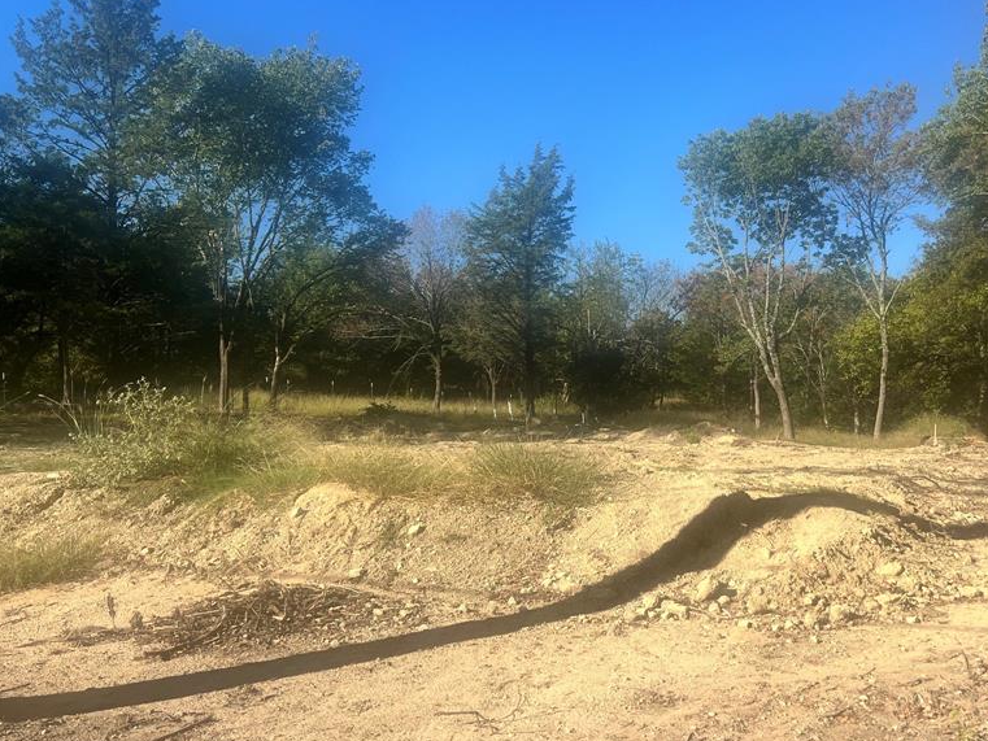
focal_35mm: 35
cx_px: 639
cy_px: 445
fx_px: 999
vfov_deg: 40.5
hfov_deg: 51.9
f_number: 1.5
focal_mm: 5.7
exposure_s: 1/3460
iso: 50
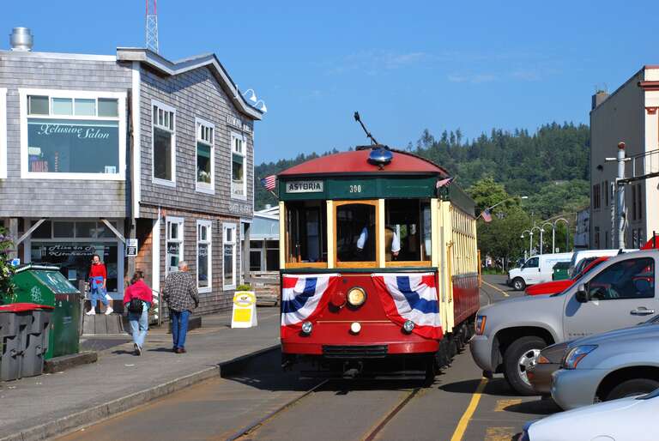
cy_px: 220
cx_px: 330
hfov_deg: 26.0
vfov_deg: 17.5
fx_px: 1429
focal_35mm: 78
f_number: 20
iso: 320
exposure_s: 1/500
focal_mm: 52
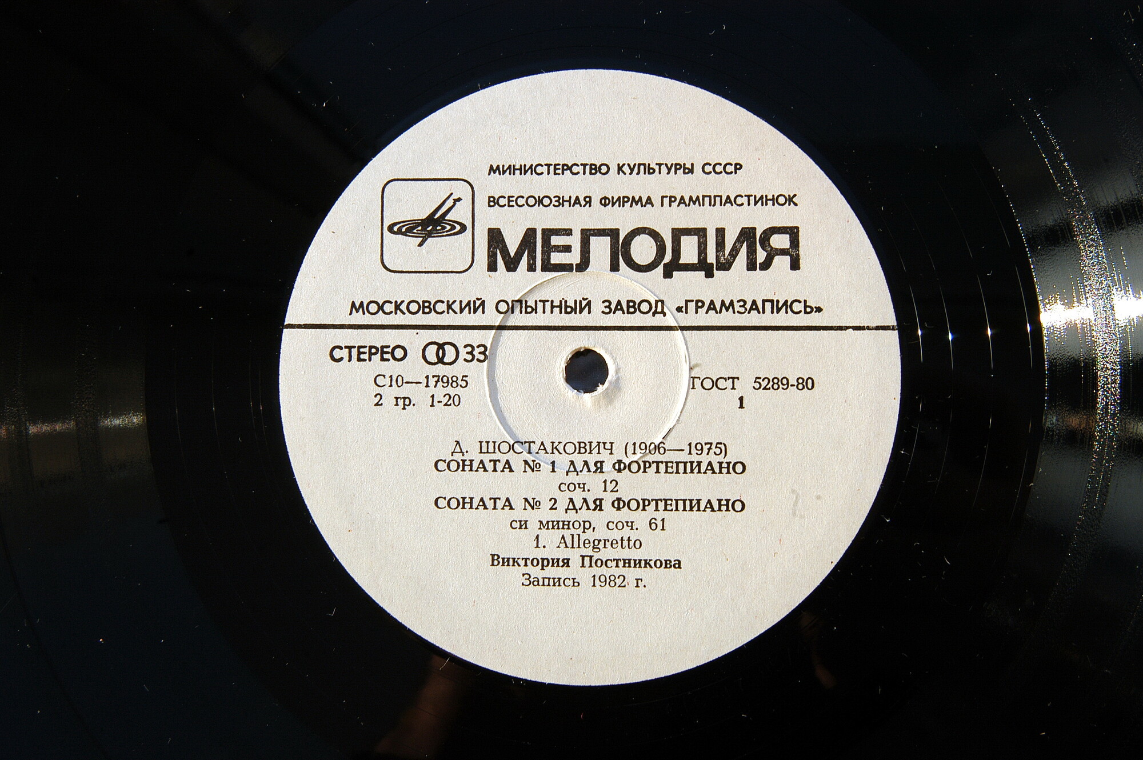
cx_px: 572
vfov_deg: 25.7
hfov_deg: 37.9
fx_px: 1665
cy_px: 380
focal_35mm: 52
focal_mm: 35
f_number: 11
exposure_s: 1/50
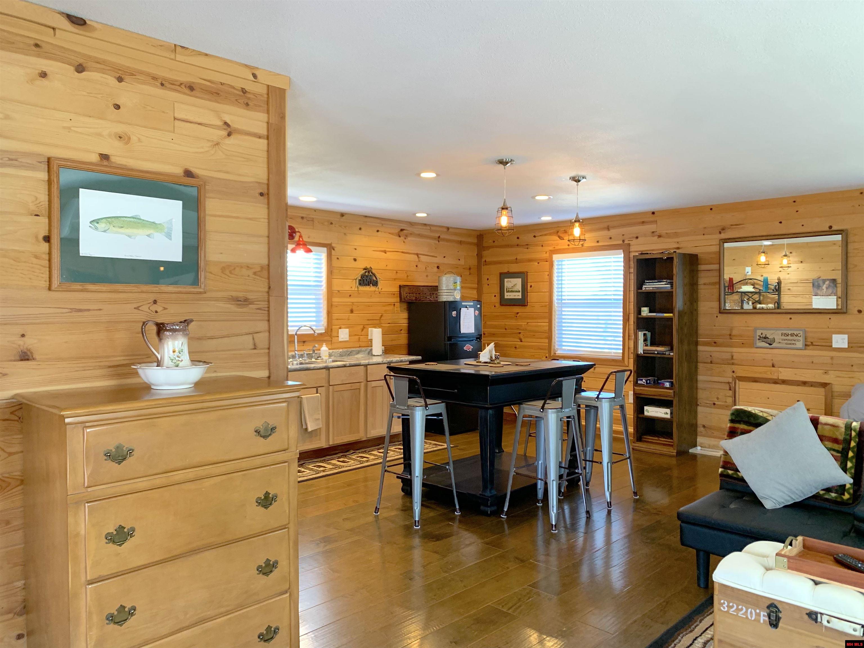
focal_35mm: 26
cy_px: 324
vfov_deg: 53.1
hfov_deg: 67.3
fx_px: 649
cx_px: 432
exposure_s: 1/60
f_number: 1.8
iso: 125
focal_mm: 4.25
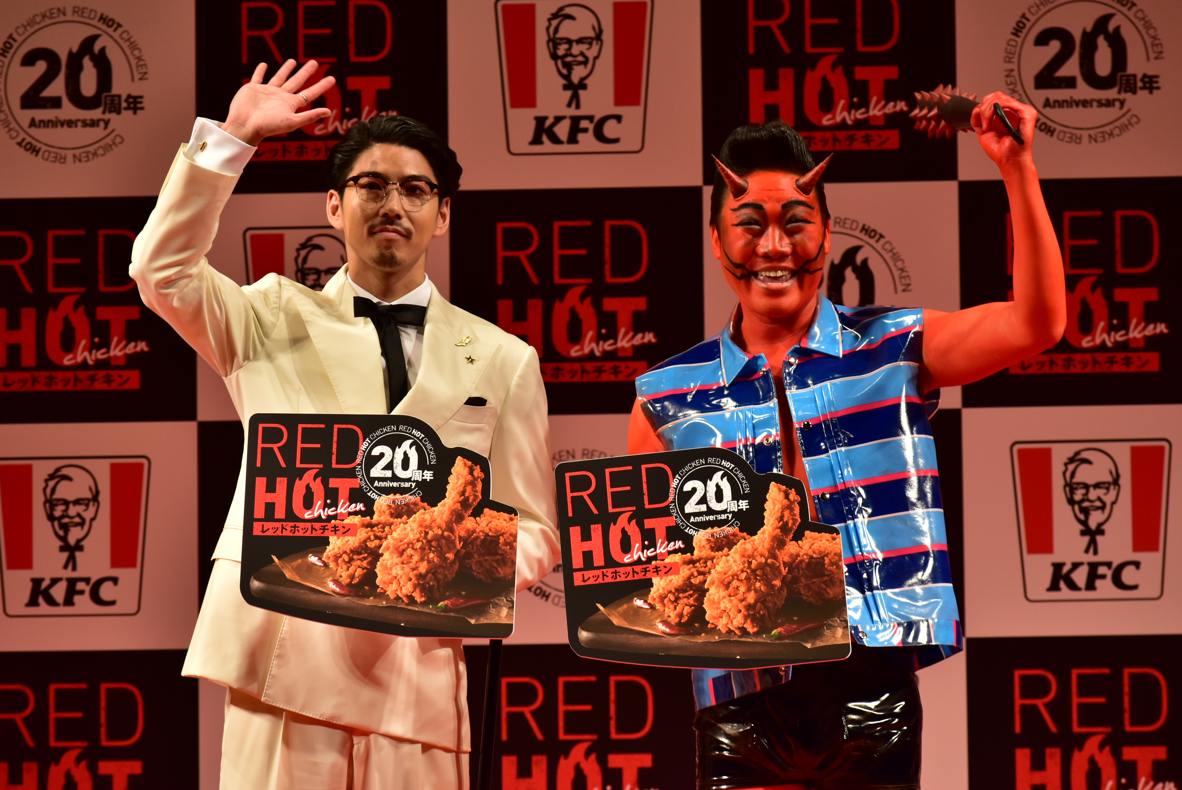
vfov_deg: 7.1
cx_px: 591
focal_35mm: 195
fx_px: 6407
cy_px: 395
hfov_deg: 10.5
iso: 320
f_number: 4.8
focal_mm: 130
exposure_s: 1/200
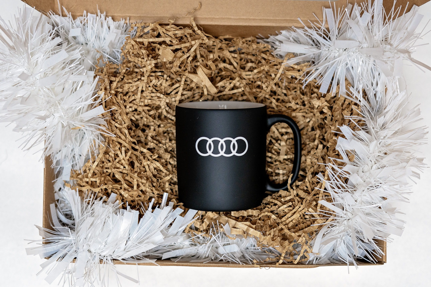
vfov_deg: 27.0
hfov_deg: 39.6
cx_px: 216
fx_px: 599
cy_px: 144
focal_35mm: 50
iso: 500
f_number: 2.8
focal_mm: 50
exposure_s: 1/200
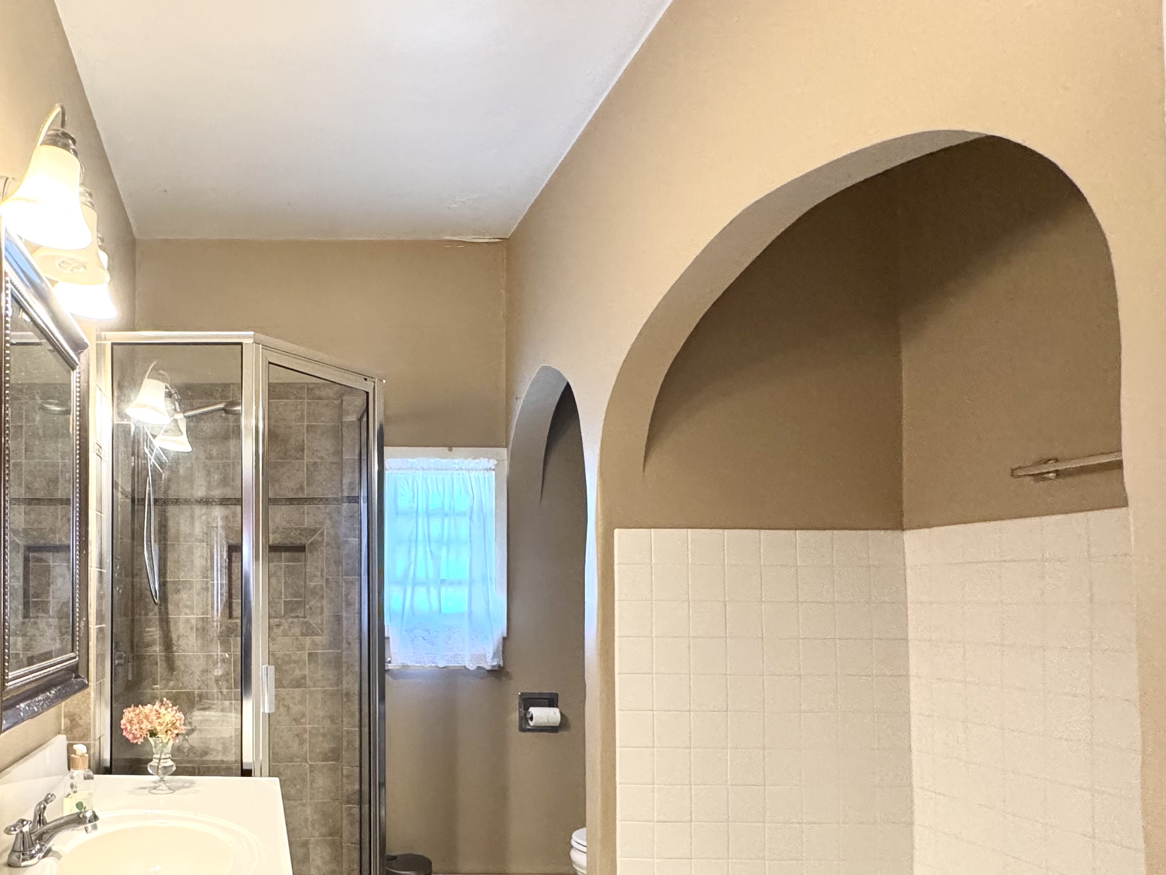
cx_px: 250
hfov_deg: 65.7
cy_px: 581
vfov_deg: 55.7
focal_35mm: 24
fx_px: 808
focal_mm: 2.22
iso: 500
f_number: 2.2
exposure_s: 1/60
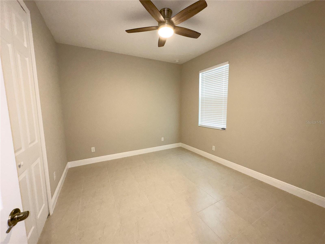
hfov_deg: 102.1
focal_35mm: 14
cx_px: 162
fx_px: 131
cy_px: 122
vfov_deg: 85.7
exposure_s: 1/60
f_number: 2.2
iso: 320
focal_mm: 2.22
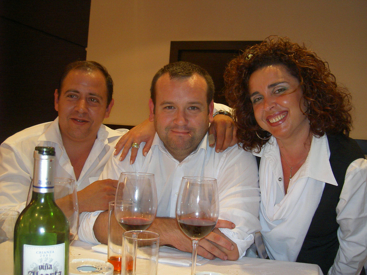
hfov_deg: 47.9
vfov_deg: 36.8
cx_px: 184
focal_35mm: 39
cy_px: 138
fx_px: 413
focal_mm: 8
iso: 100
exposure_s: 1/59.5
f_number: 2.8
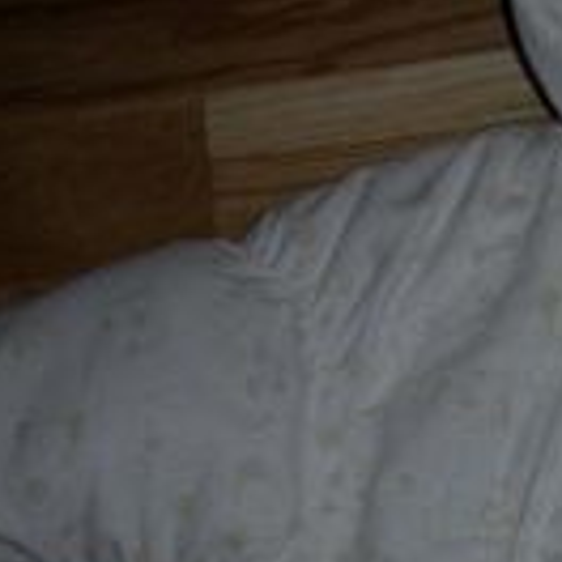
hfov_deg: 12.0
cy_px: 758
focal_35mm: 140
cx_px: 786
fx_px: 2572
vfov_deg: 12.1
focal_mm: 7.8
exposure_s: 1/60.1
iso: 50
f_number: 2.8
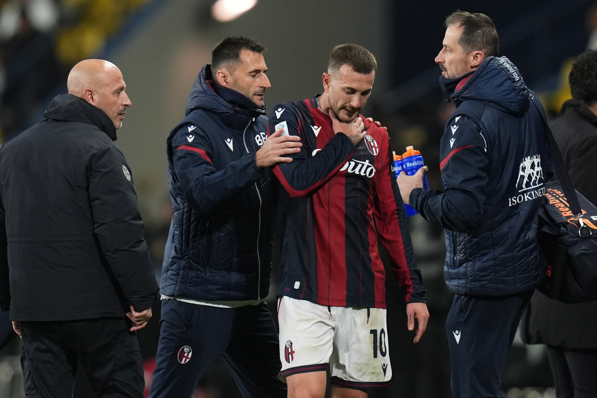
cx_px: 298
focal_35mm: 400
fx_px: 6632
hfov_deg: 5.2
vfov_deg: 3.4
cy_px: 199
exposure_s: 1/1600
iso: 2000
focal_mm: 400
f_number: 3.2
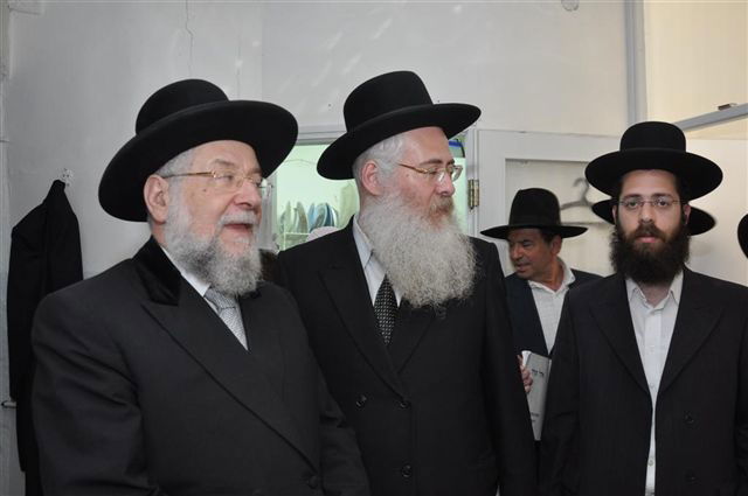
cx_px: 374
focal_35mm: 27
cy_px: 248
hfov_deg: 67.4
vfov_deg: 47.8
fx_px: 560
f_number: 5
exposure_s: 1/60
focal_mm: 18
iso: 640
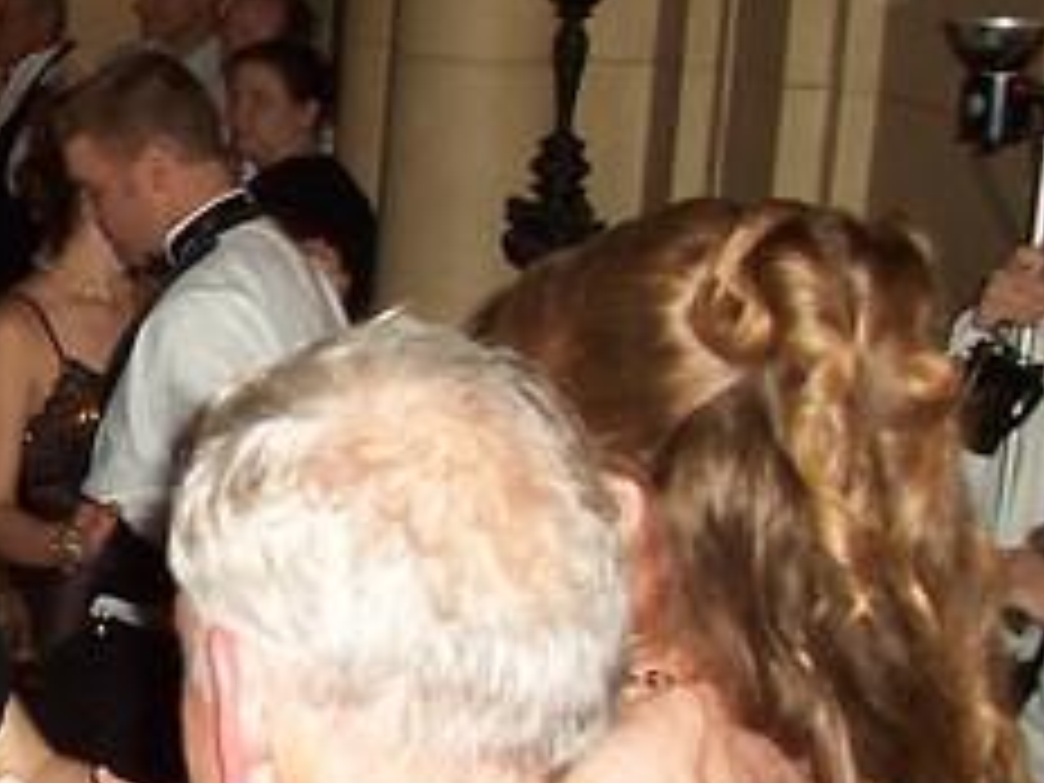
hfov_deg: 18.0
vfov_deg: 14.5
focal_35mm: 102
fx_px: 3076
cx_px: -315
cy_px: 486
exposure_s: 1/60
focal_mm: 5.6
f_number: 2.8
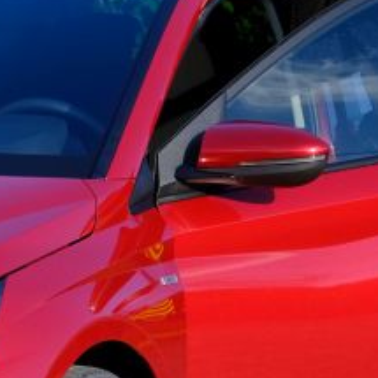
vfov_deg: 4.7
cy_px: 60
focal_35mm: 374
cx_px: -202
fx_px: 4621
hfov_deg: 4.7
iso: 160
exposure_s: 1/200
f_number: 6.4
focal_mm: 52.4
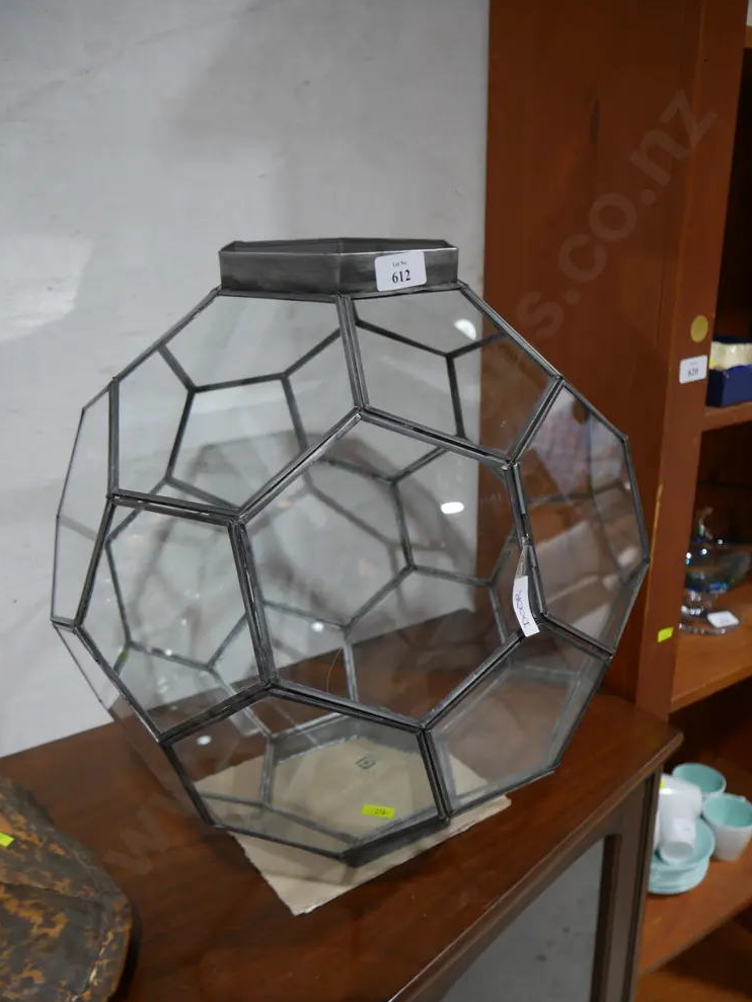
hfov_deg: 48.2
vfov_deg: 61.6
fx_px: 840
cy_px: 517
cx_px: 387
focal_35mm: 29
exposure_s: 1/60
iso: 250
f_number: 3.5
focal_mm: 14
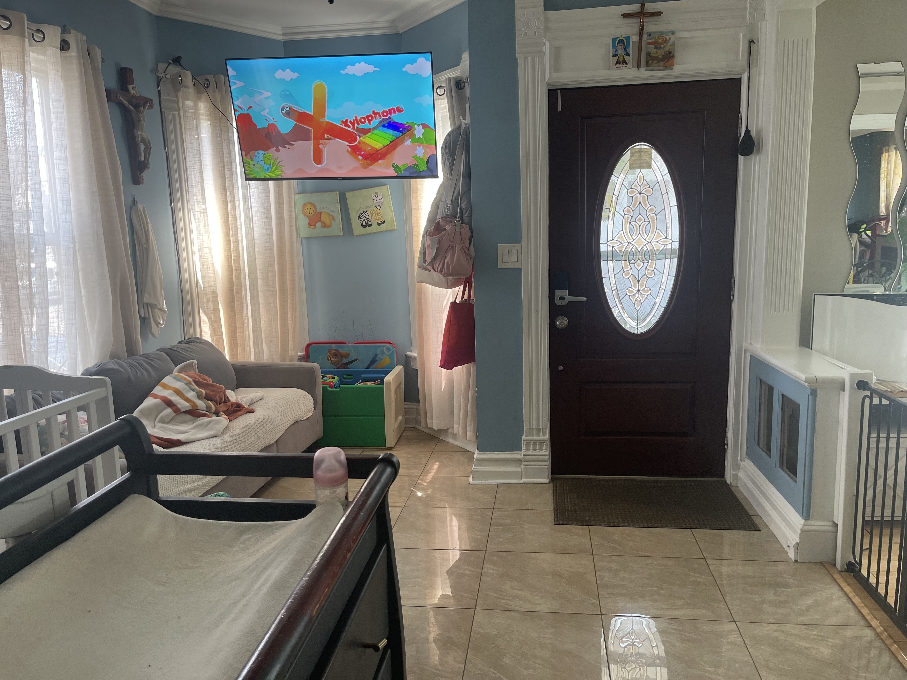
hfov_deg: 67.3
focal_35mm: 26
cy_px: 340
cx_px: 454
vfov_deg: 53.1
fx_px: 681
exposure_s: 1/121
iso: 100
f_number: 1.6
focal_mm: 5.1
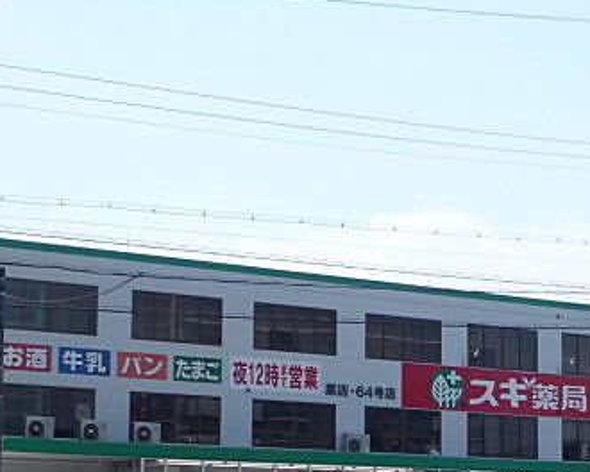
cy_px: 424
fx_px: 1554
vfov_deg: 17.0
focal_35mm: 89
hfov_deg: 21.2
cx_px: 470
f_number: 9.6
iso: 64
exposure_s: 1/160
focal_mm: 8.3
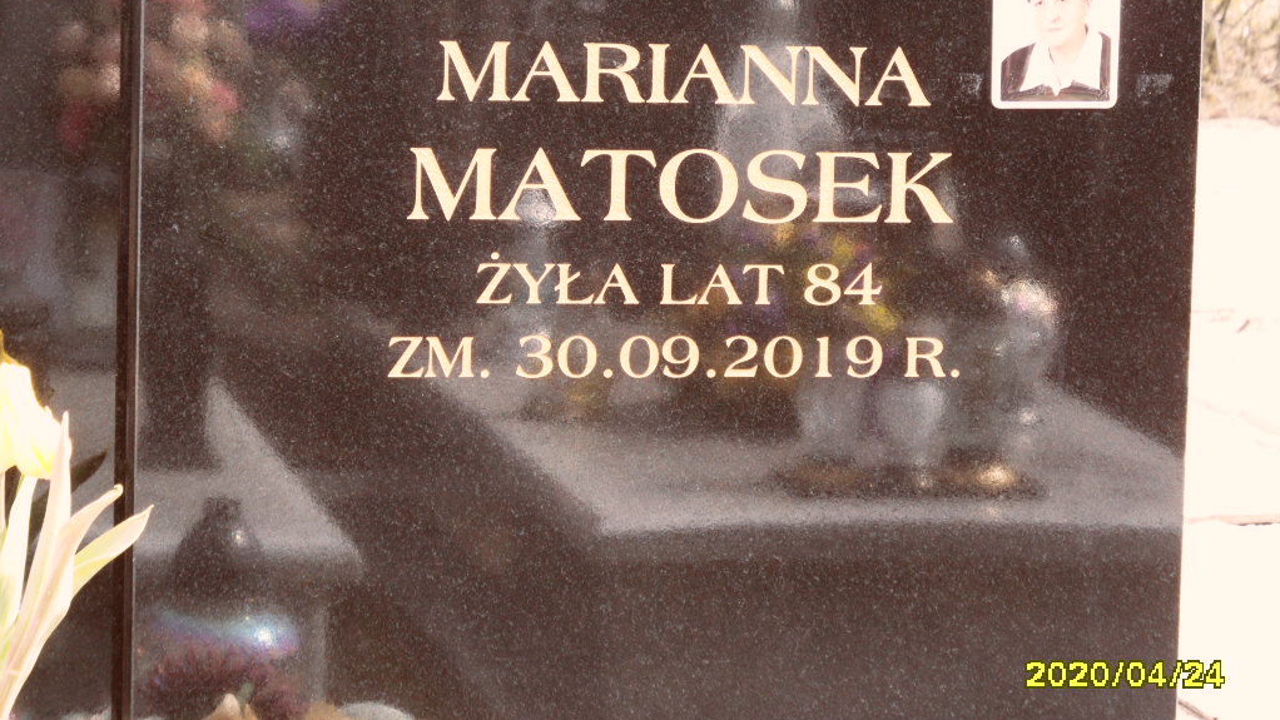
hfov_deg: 16.4
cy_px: 285
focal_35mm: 131
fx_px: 4446
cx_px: 640
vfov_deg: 9.3
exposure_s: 1/90
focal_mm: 20
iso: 100
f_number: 4.4
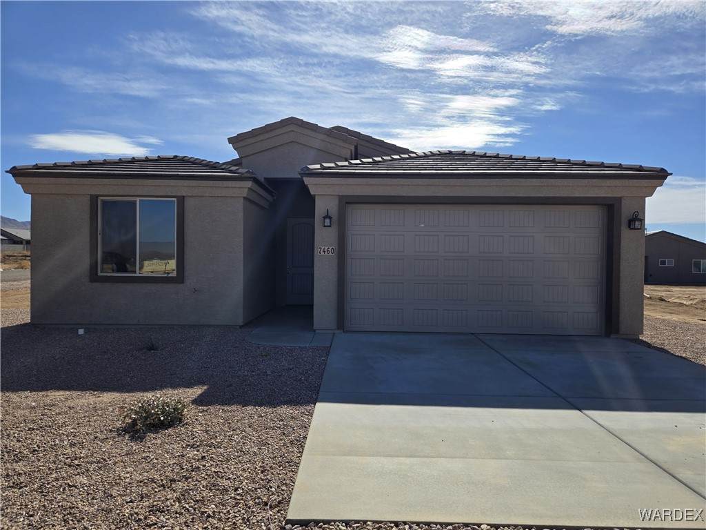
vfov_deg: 58.9
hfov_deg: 73.9
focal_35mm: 23
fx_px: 469
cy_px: 265
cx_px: 353
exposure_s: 1/2890
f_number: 1.8
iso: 25
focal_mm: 5.4
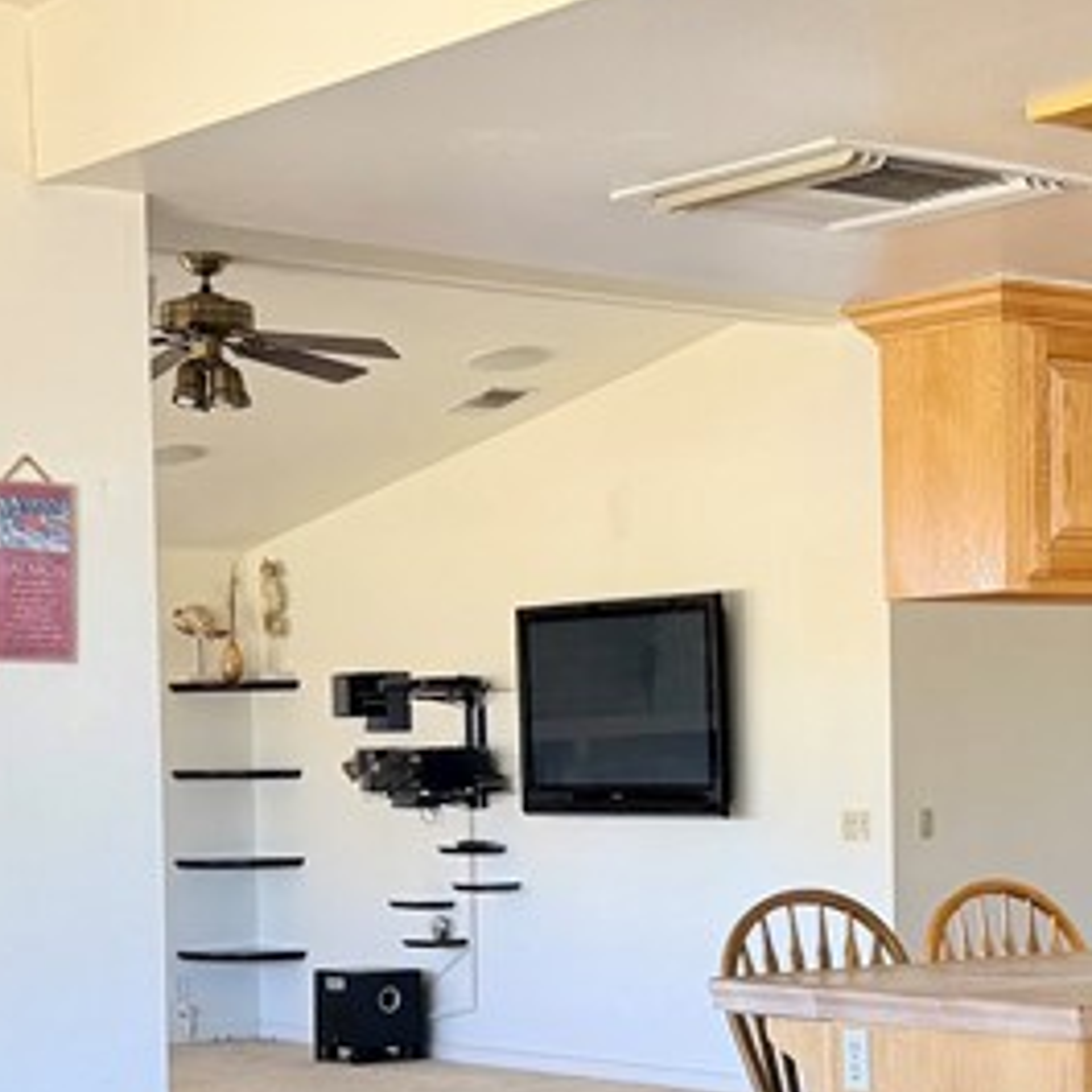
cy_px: 886
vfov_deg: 20.9
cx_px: 837
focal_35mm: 82
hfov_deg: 20.9
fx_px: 2927
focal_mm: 6.76
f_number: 1.78
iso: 200
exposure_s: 1/92
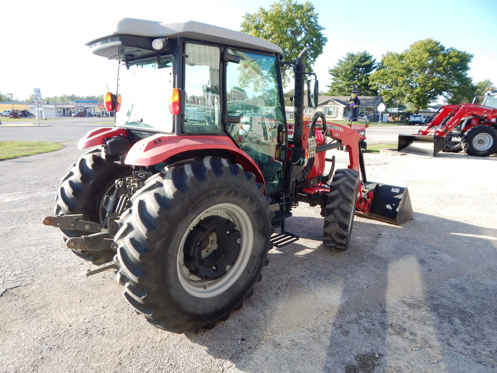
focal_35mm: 22
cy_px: 186
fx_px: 316
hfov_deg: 76.4
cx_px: 248
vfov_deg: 61.1
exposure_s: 1/400
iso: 125
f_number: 3
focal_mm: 4
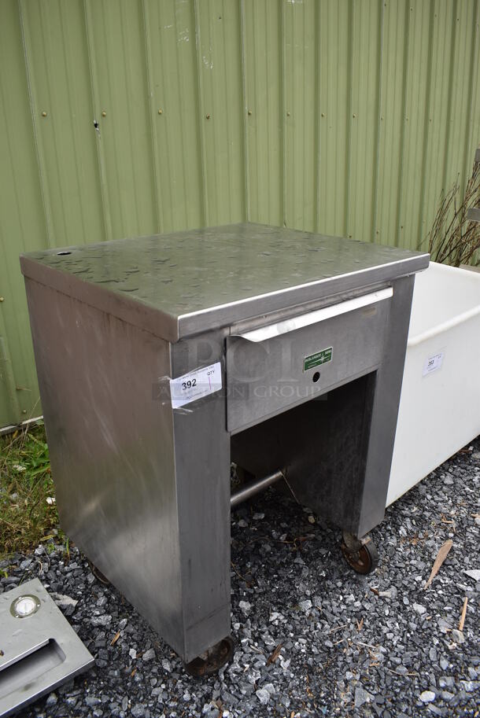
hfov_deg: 48.0
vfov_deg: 67.3
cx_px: 240
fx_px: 539
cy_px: 359
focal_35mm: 27
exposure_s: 1/250
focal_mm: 18
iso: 200
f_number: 6.3
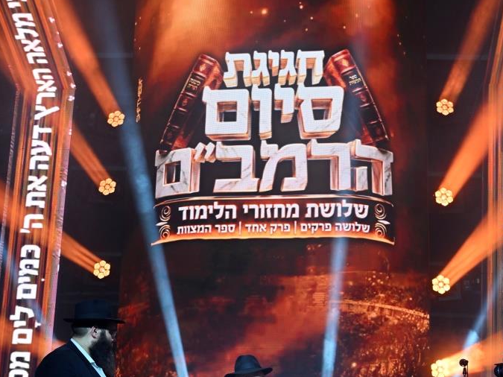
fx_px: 1017
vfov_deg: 20.6
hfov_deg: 27.8
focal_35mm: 70
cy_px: 338
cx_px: 252
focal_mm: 48
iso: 160
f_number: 4
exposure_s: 1/200
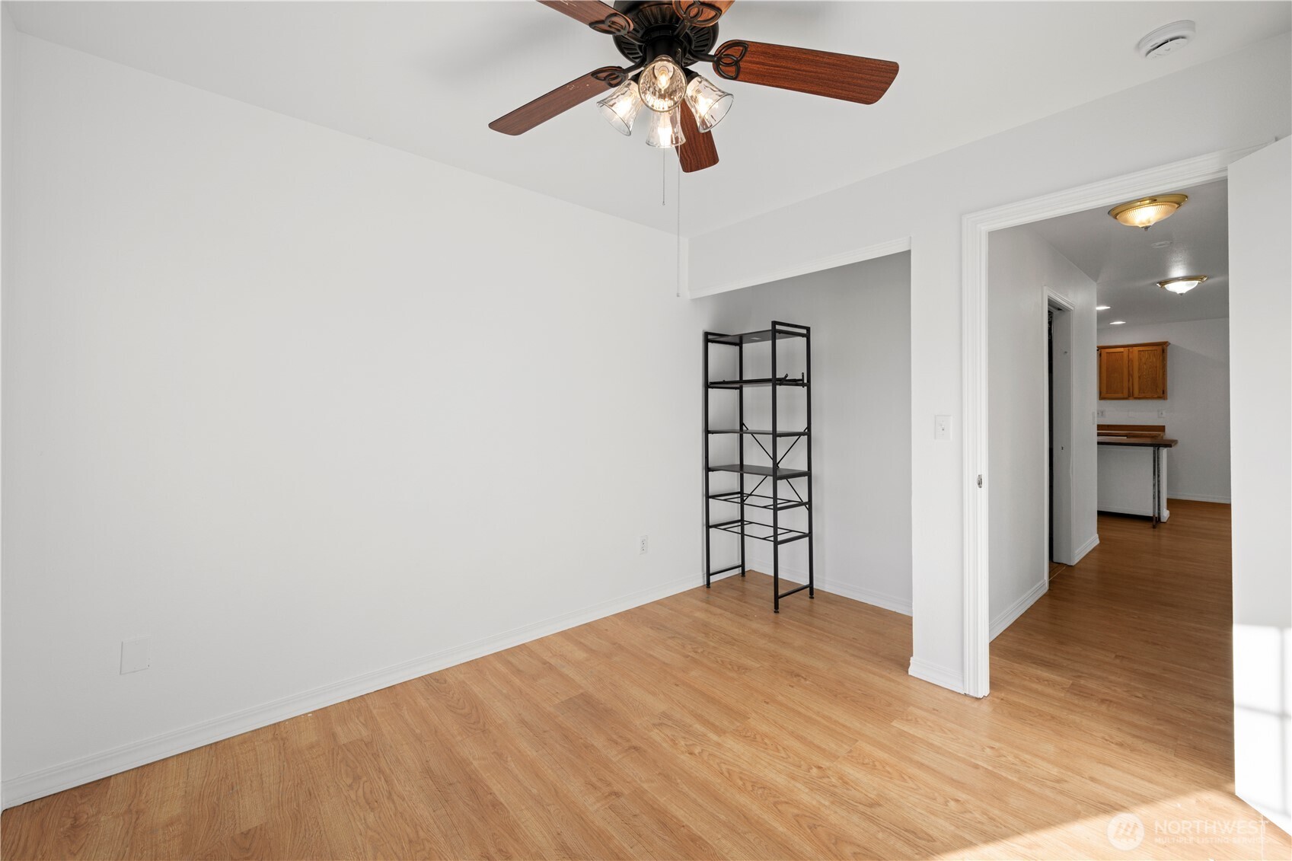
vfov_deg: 81.2
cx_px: 646
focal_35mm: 14
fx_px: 502
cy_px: 430
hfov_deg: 104.3
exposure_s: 1/30
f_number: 8
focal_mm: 14
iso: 200
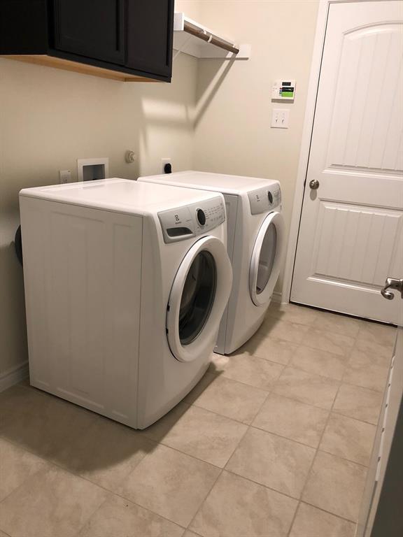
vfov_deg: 63.4
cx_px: 202
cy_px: 268
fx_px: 435
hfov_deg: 49.7
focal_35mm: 28
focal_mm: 3.99
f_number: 1.8
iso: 50
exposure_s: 1/15
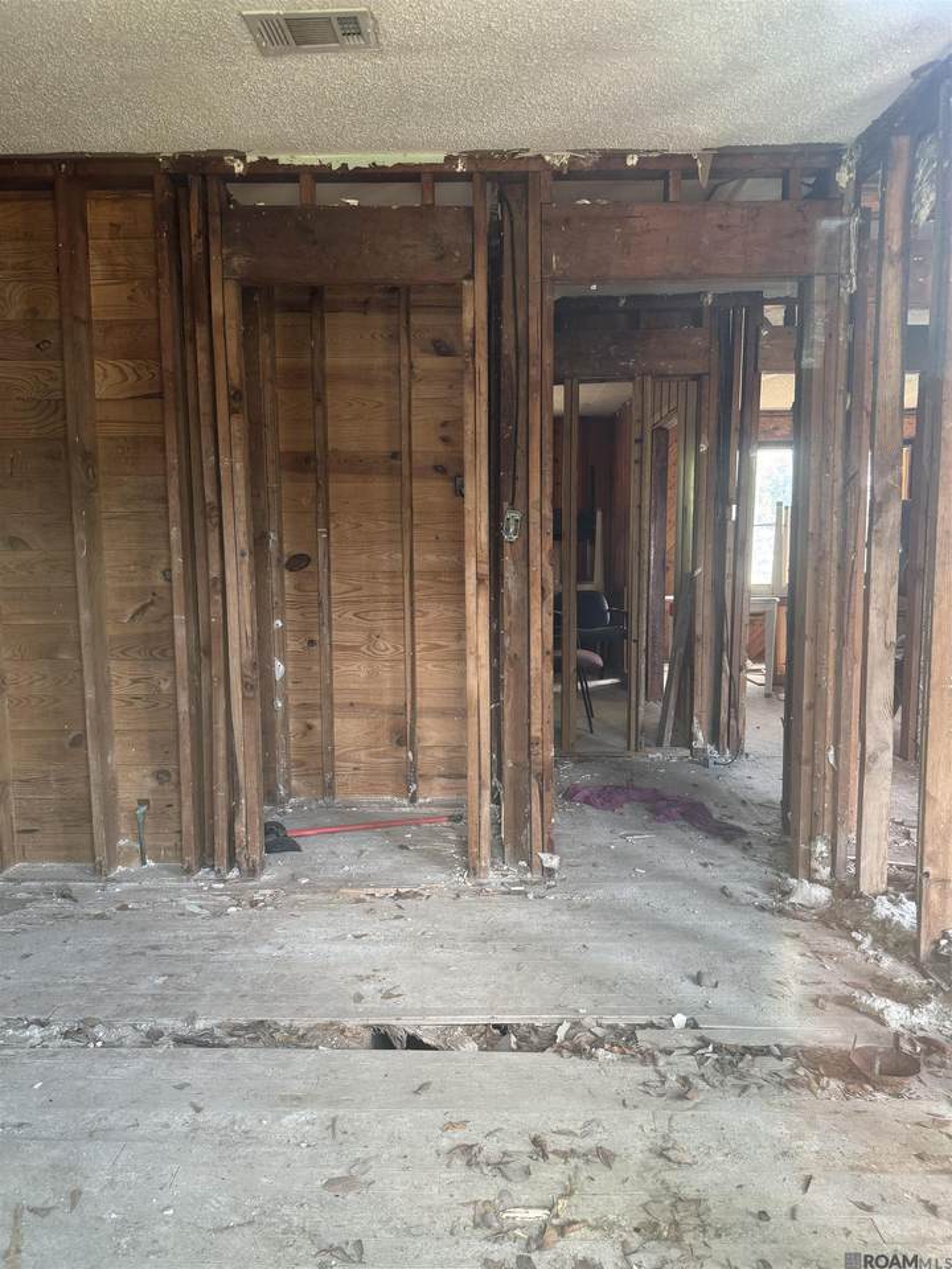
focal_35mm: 24
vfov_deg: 71.6
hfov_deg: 56.8
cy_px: 634
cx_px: 476
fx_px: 880
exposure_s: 1/78
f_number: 1.78
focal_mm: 6.76
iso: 200
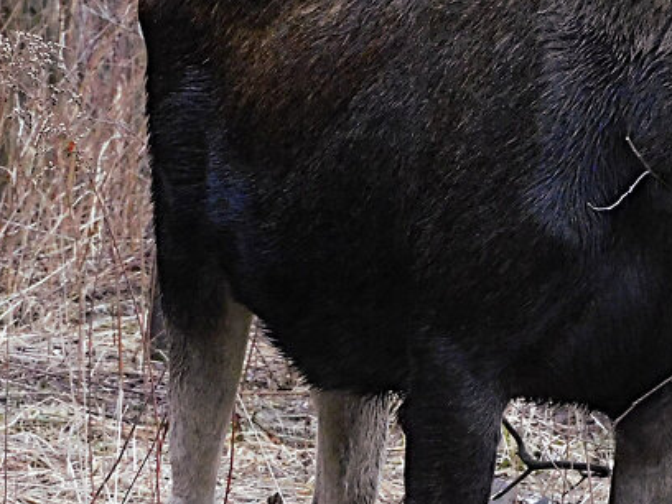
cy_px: 291
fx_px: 15239
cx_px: 570
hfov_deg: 2.5
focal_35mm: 785
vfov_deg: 1.9
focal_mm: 53.7
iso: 640
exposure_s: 1/125
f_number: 5.5
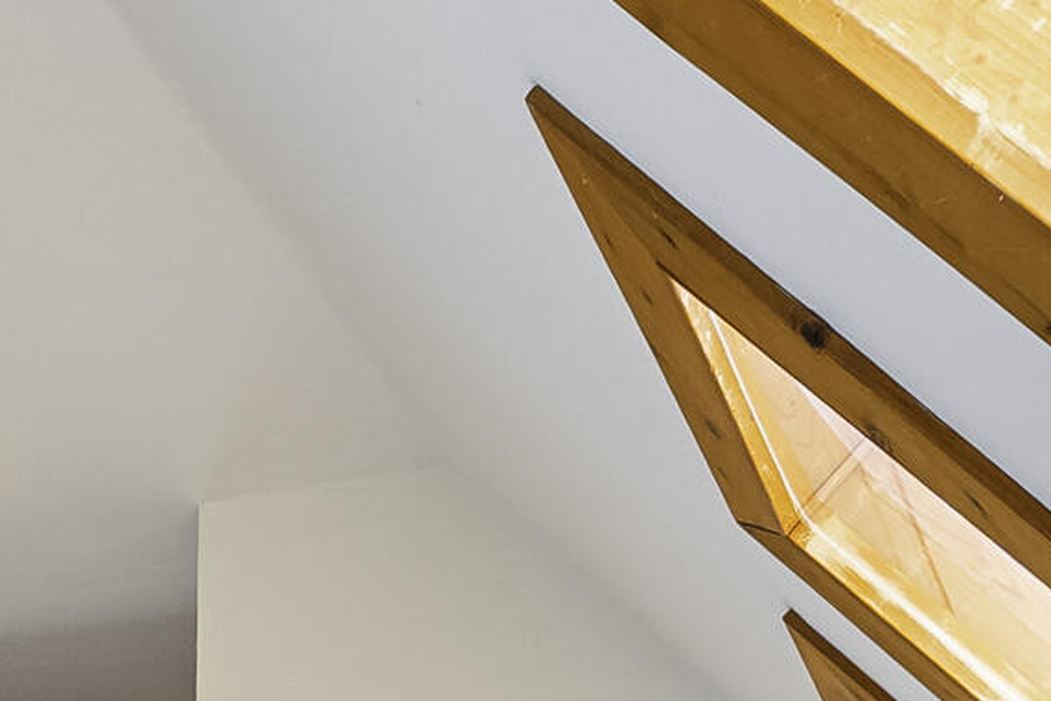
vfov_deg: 15.3
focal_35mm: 63
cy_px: 1559
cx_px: 702
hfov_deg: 31.6
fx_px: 1840
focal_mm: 12
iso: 250
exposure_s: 1/320
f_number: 9
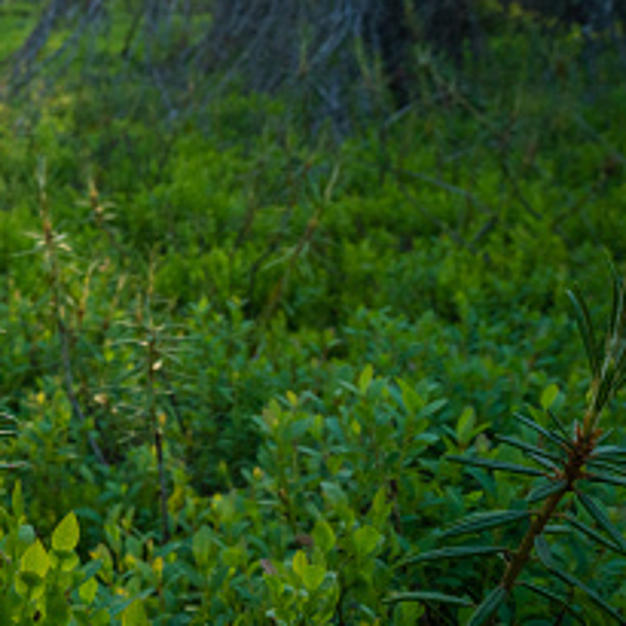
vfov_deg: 23.1
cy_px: 139
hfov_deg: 21.7
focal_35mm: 74
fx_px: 1514
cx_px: -118
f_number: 16
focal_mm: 35
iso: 1250
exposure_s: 1/100
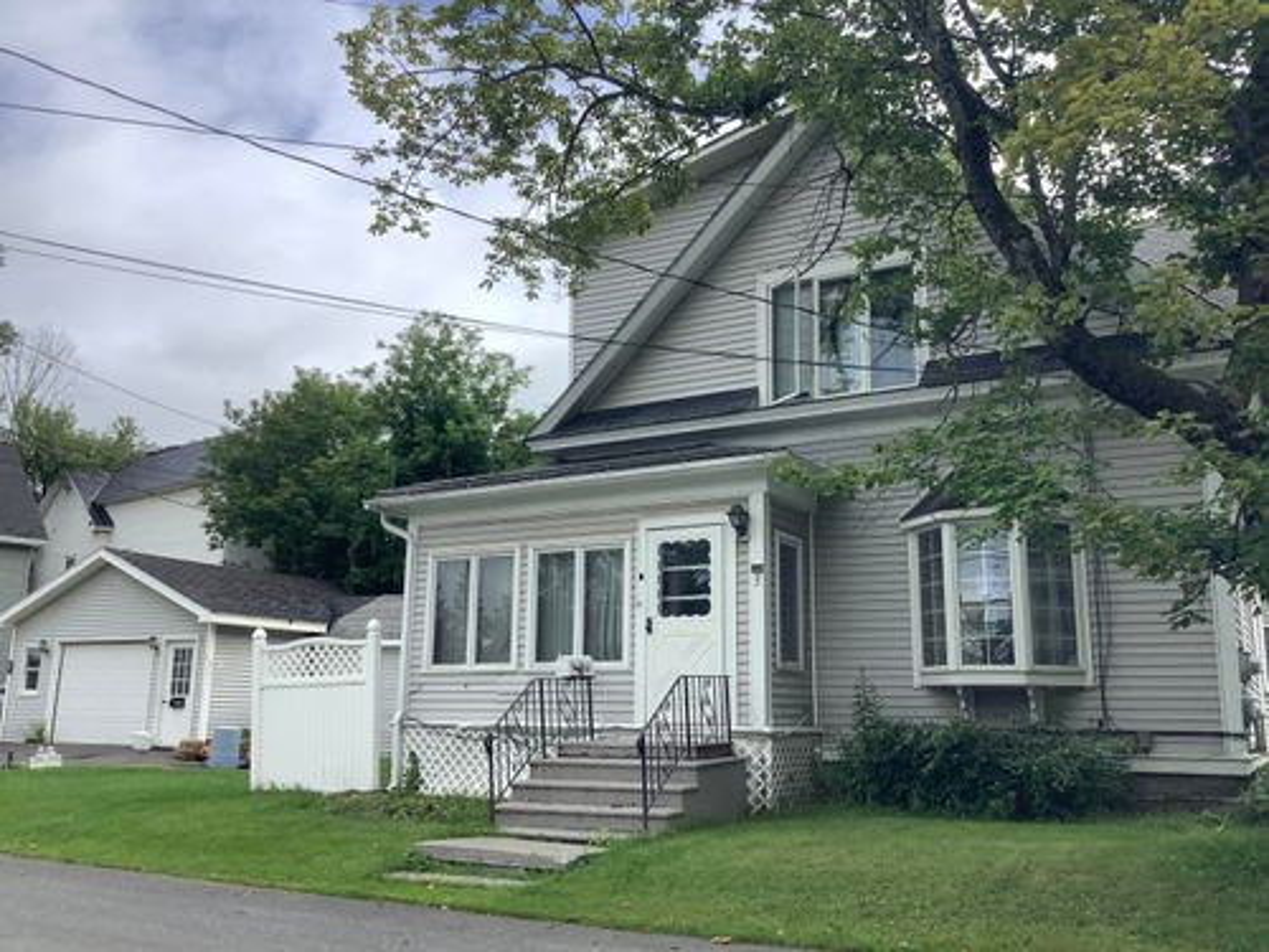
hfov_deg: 58.4
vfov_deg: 45.4
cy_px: 476
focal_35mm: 31
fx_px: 1136
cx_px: 634
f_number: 2.4
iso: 25
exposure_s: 1/1006
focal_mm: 3.3
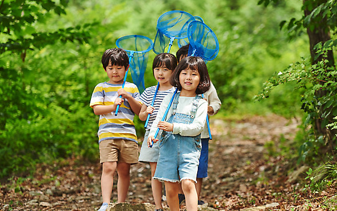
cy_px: 106
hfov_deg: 15.0
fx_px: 1277
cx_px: 167
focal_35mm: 139
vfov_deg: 9.4
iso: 400
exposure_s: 1/1250
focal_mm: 135
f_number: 2.8
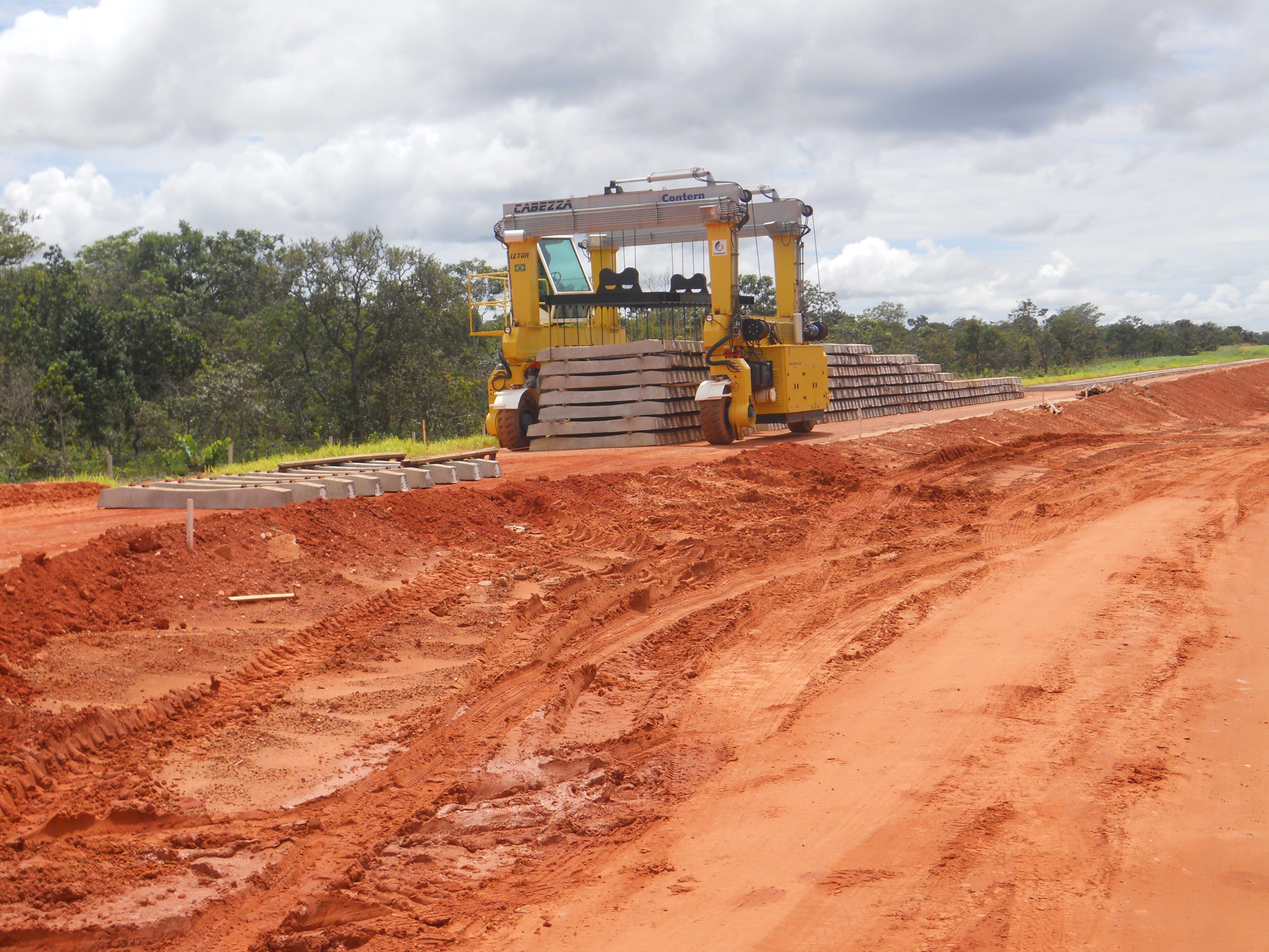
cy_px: 476
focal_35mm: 46
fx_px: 1686
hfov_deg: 41.2
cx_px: 634
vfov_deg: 31.5
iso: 80
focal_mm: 8.3
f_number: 6.8
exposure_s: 1/320
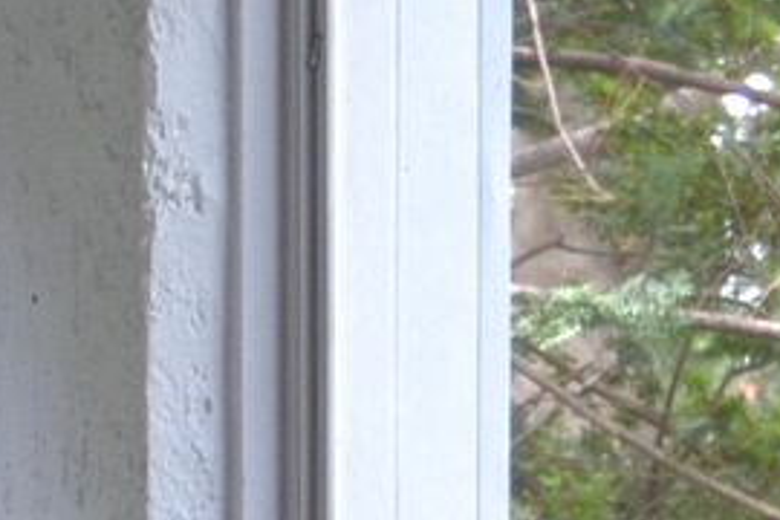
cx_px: -780
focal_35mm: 200
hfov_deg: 9.6
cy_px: 1108
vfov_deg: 6.6
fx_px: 4333
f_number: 4
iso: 400
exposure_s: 1/60
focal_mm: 18
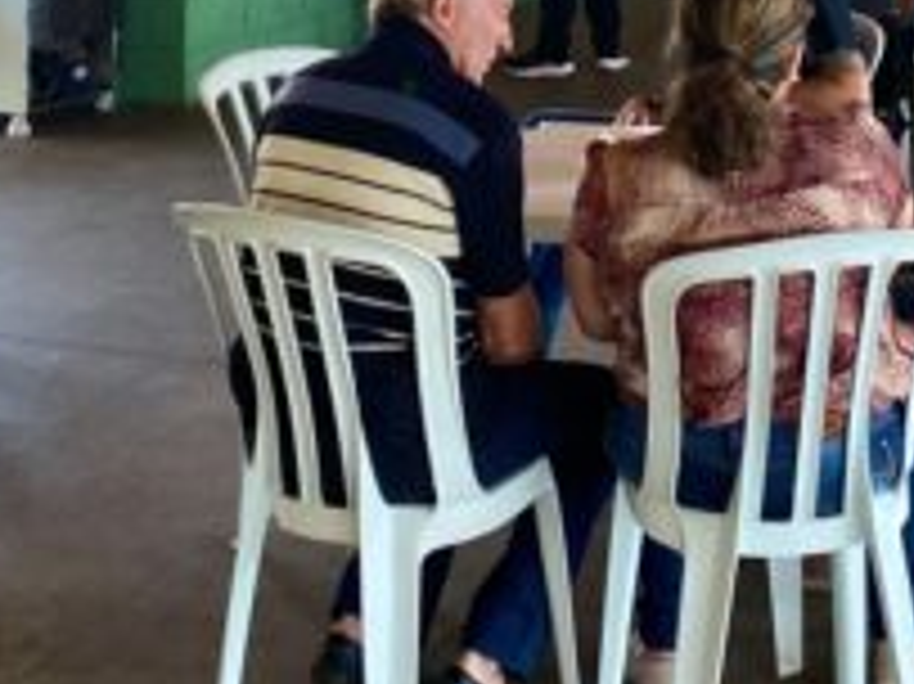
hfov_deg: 23.5
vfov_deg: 16.8
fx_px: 2164
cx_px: 743
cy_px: -243
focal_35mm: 82
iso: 80
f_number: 1.8
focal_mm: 4.25
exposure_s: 1/120
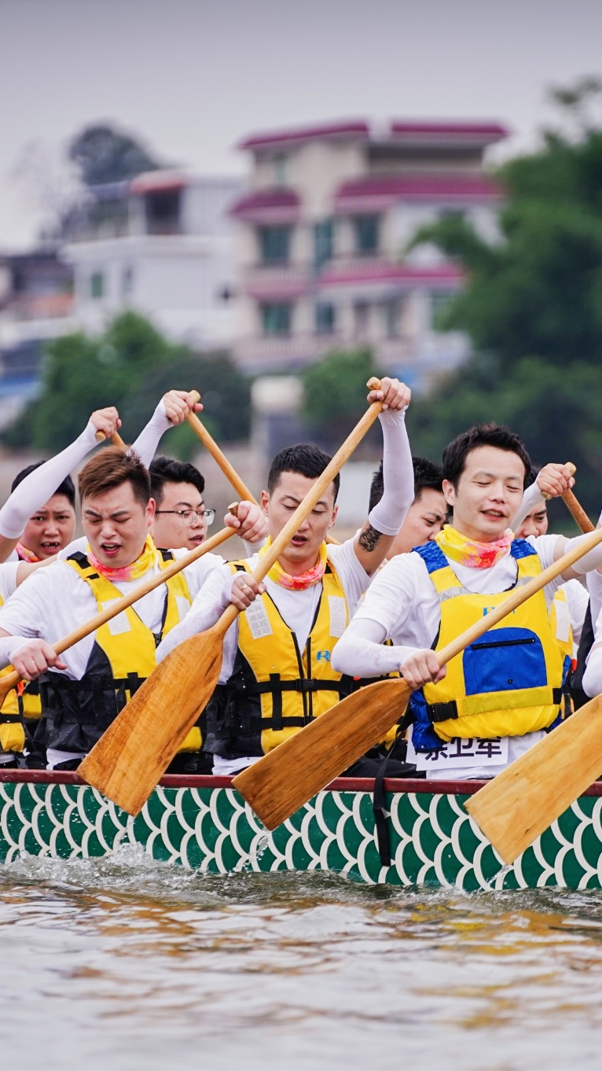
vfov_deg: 8.6
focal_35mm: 252
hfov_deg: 4.8
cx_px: 384
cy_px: 536
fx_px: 7152
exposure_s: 1/1667
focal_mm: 160
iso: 250
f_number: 2.8
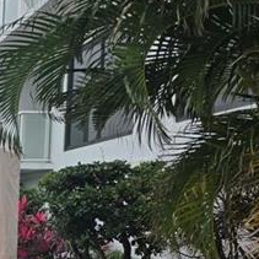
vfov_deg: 21.6
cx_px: -169
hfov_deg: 18.7
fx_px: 652
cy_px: 266
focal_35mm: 77
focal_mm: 6.3
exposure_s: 1/574
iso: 12
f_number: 1.7
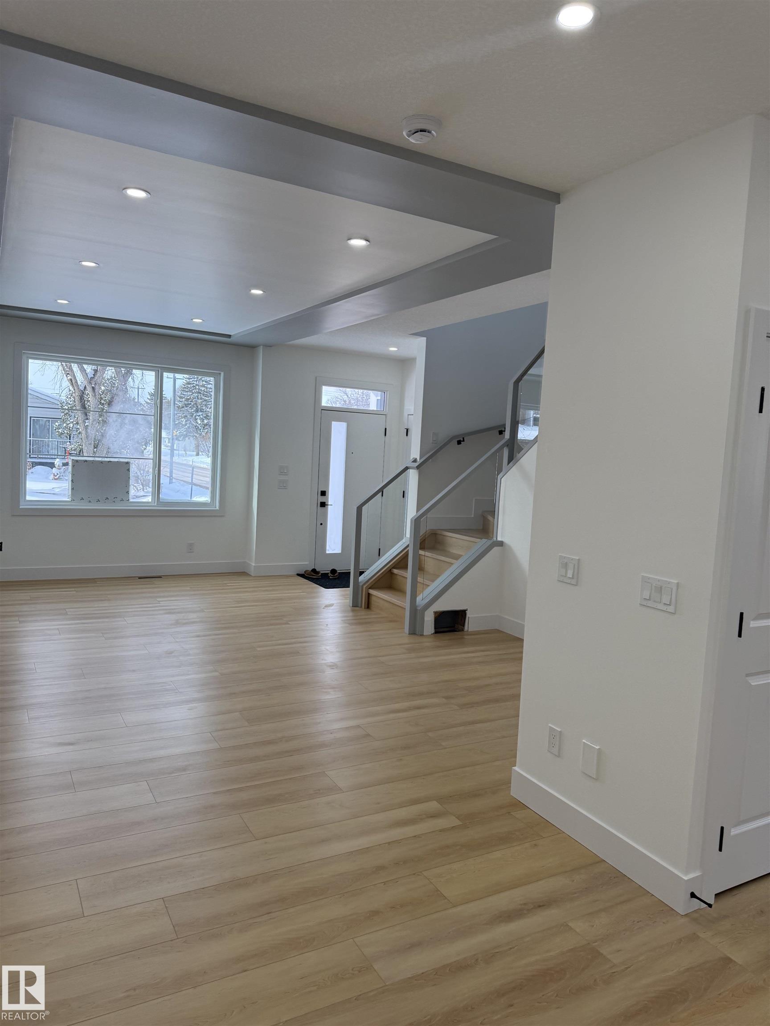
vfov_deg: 71.6
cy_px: 513
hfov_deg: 56.8
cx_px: 385
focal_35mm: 24
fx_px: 712
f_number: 1.78
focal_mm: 6.76
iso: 100
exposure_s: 1/335
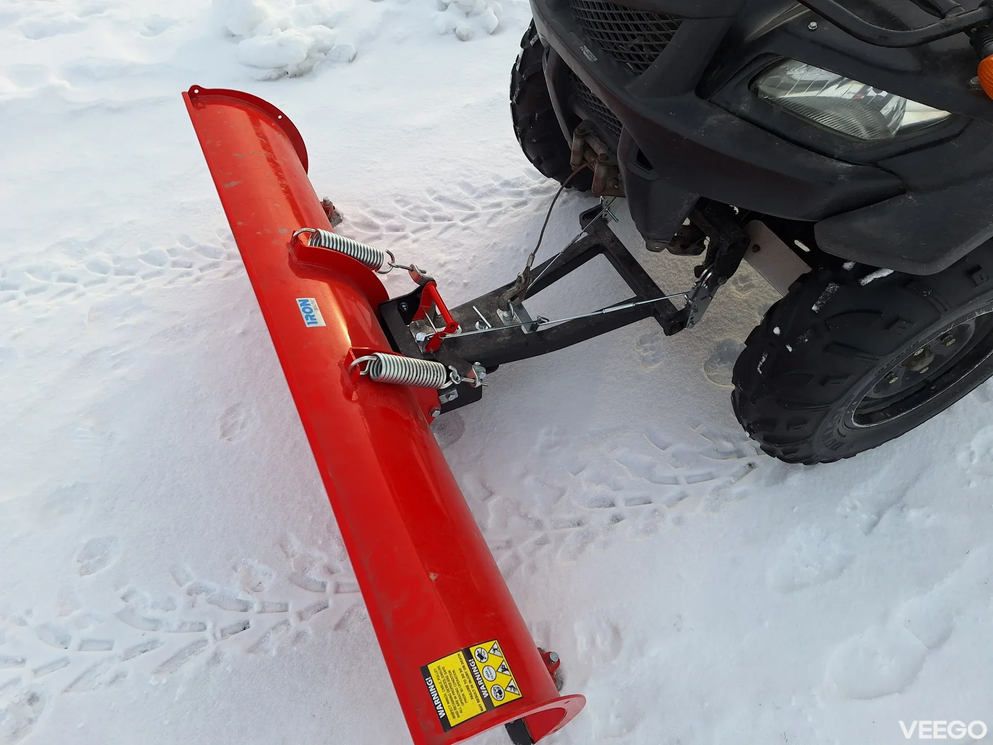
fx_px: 660
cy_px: 372
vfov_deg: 58.9
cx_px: 496
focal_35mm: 23
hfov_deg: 73.9
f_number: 1.8
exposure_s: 1/588
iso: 40
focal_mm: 5.54
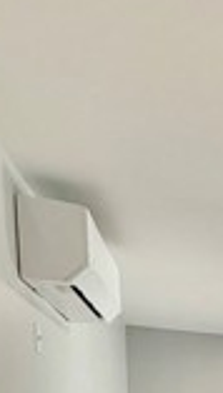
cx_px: 486
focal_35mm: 62
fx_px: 648
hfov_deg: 14.8
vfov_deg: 27.1
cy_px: 538
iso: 80
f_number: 2.2
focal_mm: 2.22
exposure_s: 1/120
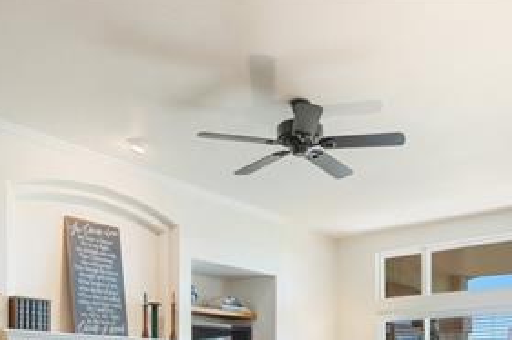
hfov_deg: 47.2
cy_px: 378
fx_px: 583
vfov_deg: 29.3
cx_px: 308
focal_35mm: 41
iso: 500
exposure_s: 1/6
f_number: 7.1
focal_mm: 18
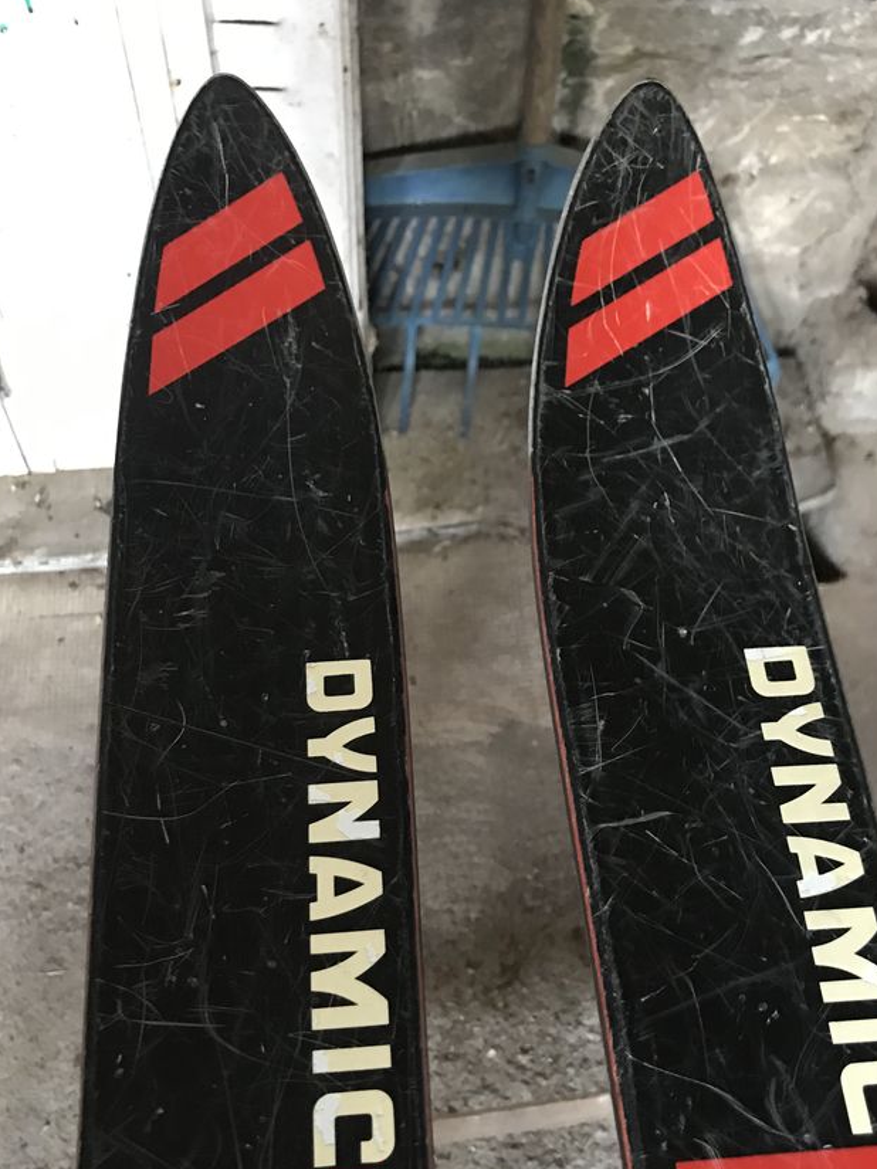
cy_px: 641
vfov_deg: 53.9
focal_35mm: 34
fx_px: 1149
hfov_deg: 41.8
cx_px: 474
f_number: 1.8
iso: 100
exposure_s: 1/9
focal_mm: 3.99
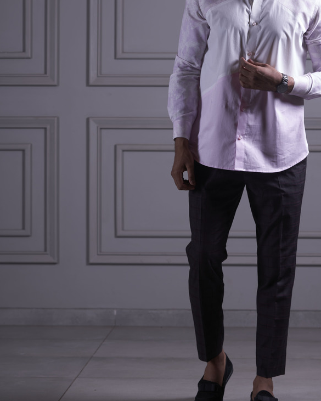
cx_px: 194
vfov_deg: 14.1
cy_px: 140
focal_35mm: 136
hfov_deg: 11.3
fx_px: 1615
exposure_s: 1/30
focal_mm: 92
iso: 50
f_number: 6.3
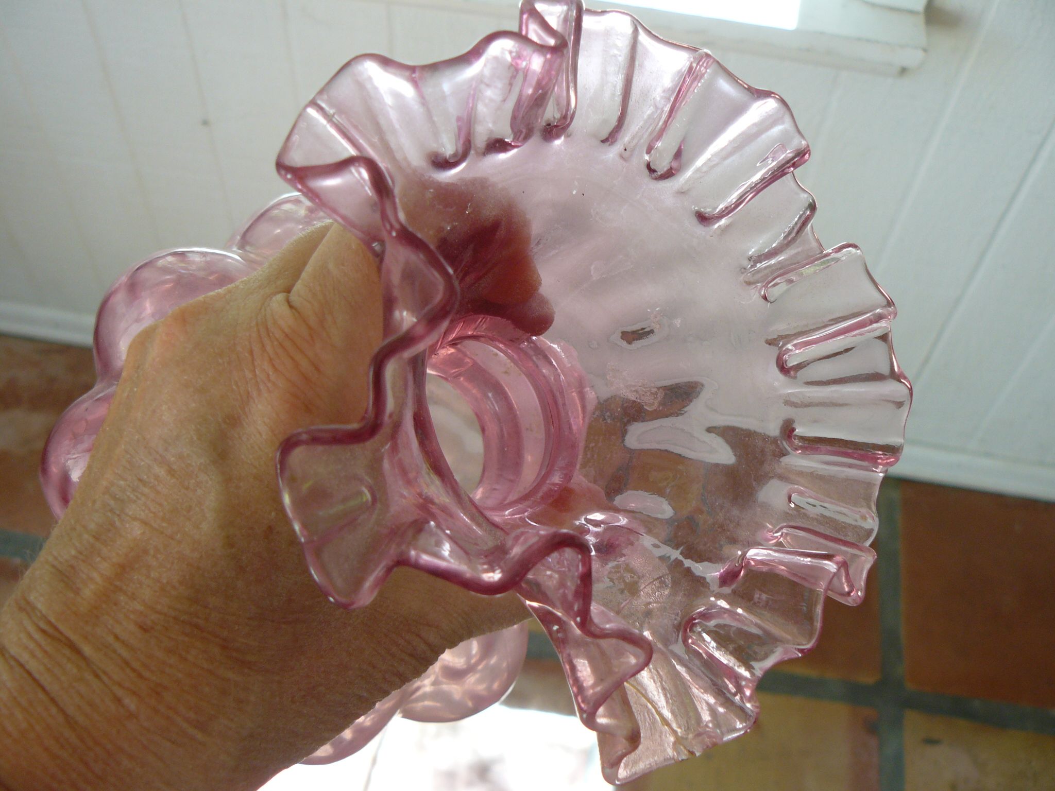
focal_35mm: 36
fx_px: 1097
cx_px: 528
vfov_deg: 39.7
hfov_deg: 51.4
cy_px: 396
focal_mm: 6
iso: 100
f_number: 2.8
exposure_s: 1/60
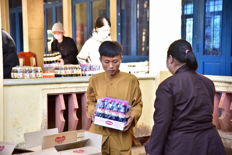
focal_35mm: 75
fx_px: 484
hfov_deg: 27.0
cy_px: 78
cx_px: 116
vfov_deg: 18.2
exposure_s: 1/125
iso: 160
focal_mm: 75
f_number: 4
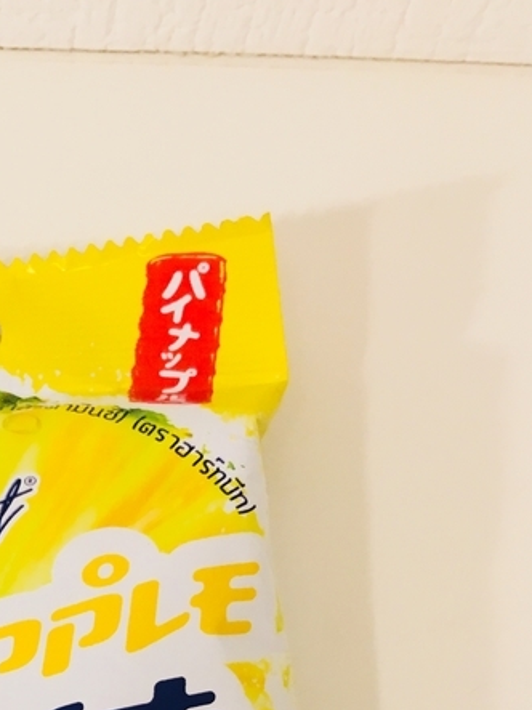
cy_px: 803
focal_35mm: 67
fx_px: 1374
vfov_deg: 26.4
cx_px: -40
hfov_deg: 20.9
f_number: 2.2
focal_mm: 4.15
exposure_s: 1/30
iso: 32
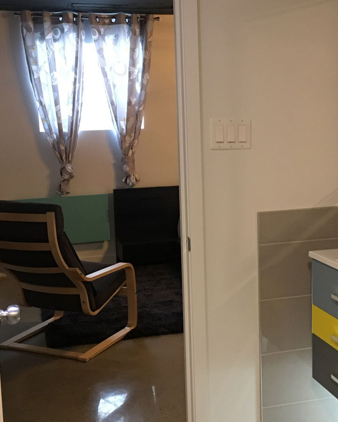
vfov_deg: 37.3
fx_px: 625
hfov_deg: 30.2
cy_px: 227
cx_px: 201
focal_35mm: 50
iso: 80
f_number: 2.2
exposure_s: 1/10
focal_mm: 4.15
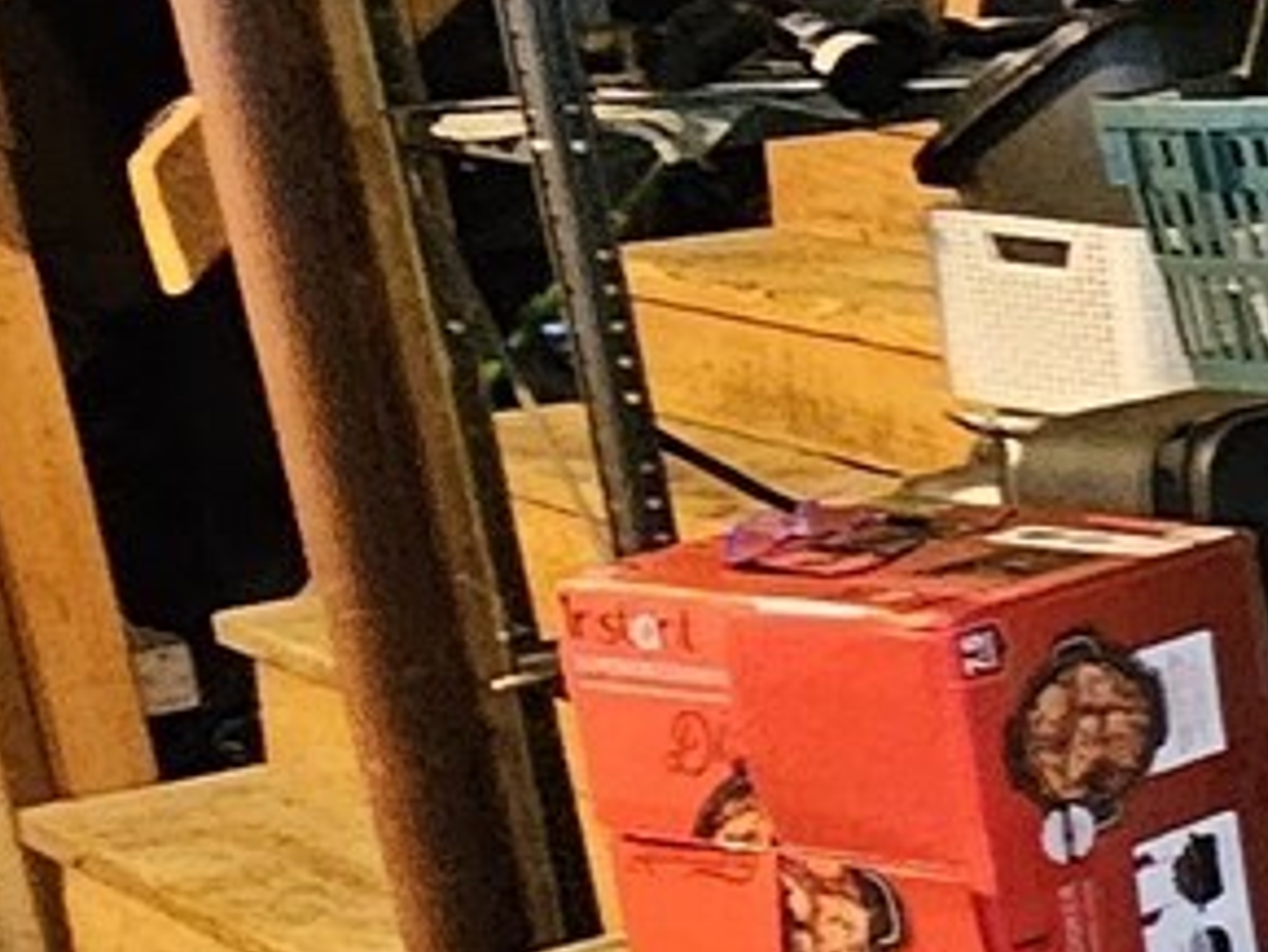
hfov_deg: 13.4
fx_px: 3371
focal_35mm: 92
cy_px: 535
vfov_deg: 16.1
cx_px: 3264
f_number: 2.2
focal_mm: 2.2
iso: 1250
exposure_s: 1/24
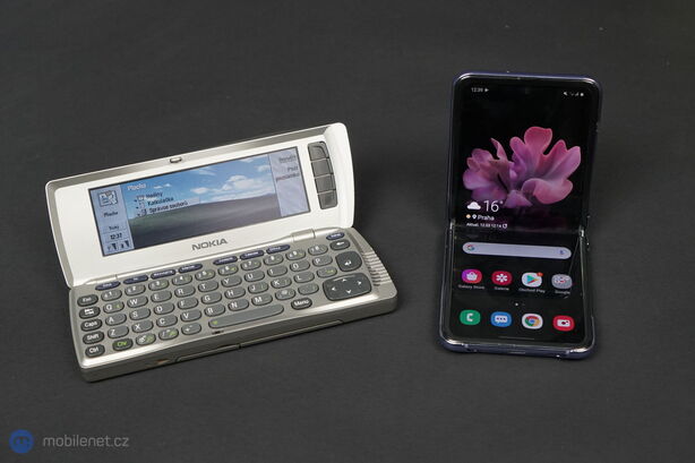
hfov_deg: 41.9
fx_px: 907
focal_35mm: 47
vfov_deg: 28.6
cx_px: 348
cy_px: 232
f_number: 8
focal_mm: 47
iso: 3200
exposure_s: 1/200
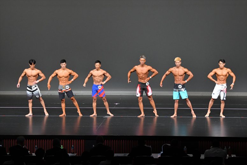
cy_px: 82
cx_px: 124
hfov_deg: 15.2
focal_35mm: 135
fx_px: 926
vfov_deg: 10.2
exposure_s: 1/400
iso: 4000
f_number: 5.6
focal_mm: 90
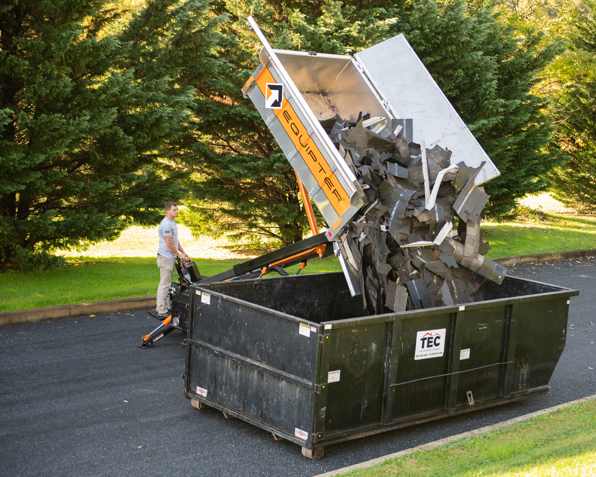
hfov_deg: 30.0
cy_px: 241
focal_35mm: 63
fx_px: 1111
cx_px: 345
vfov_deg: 24.2
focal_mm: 55
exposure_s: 1/500
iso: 800
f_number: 3.2
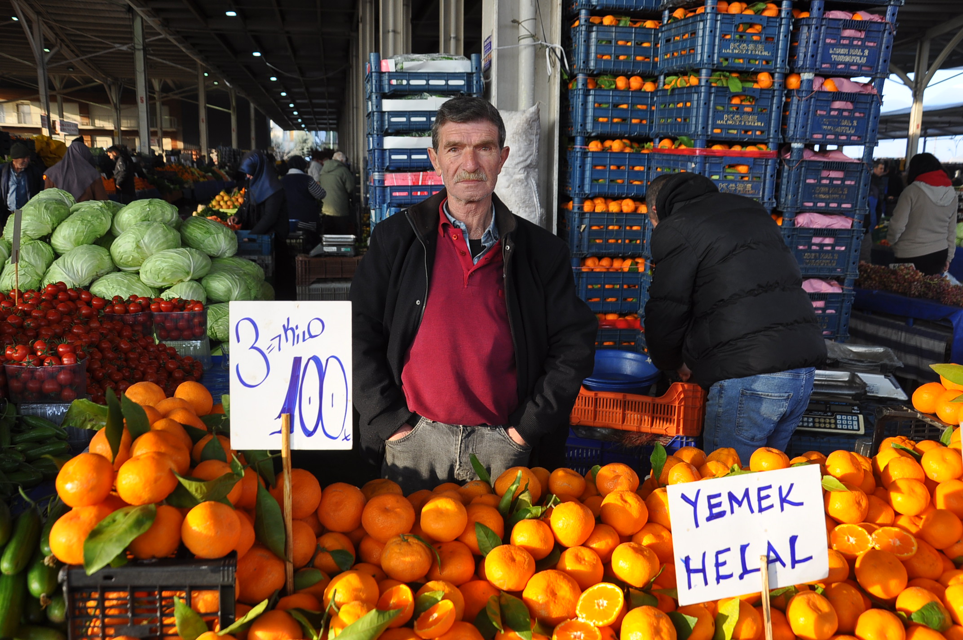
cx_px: 482
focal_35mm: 33
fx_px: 882
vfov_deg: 39.9
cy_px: 320
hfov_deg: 57.3
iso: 200
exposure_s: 1/100
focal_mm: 22
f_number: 5
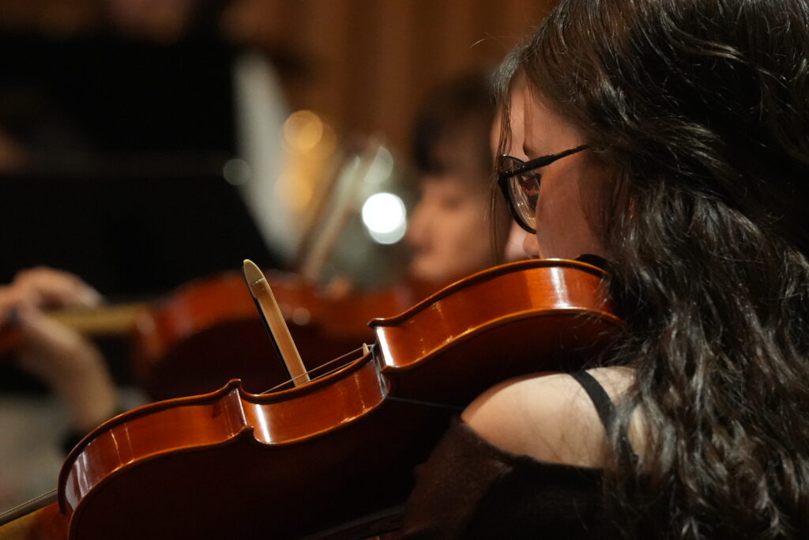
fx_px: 6203
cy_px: 270
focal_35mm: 276
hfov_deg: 7.5
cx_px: 404
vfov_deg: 5.0
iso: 10000
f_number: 5
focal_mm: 184
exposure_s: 1/320
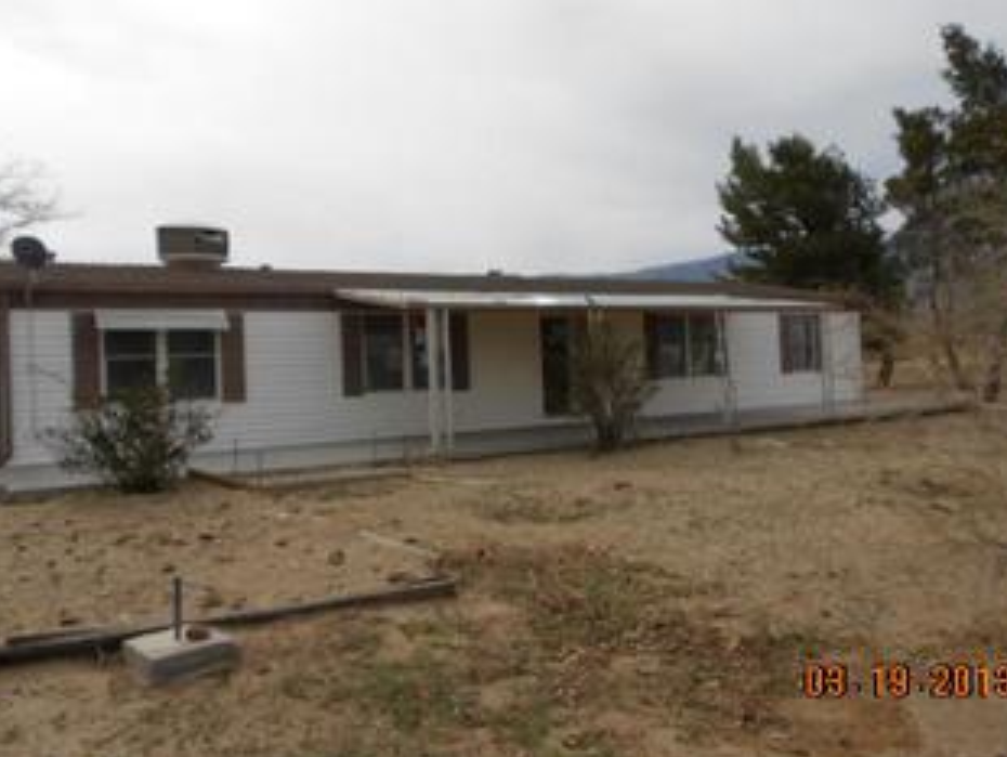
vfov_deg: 48.2
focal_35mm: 29
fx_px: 844
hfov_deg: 61.6
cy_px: 341
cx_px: 523
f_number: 3.2
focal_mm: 4.6
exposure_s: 1/1500
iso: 80
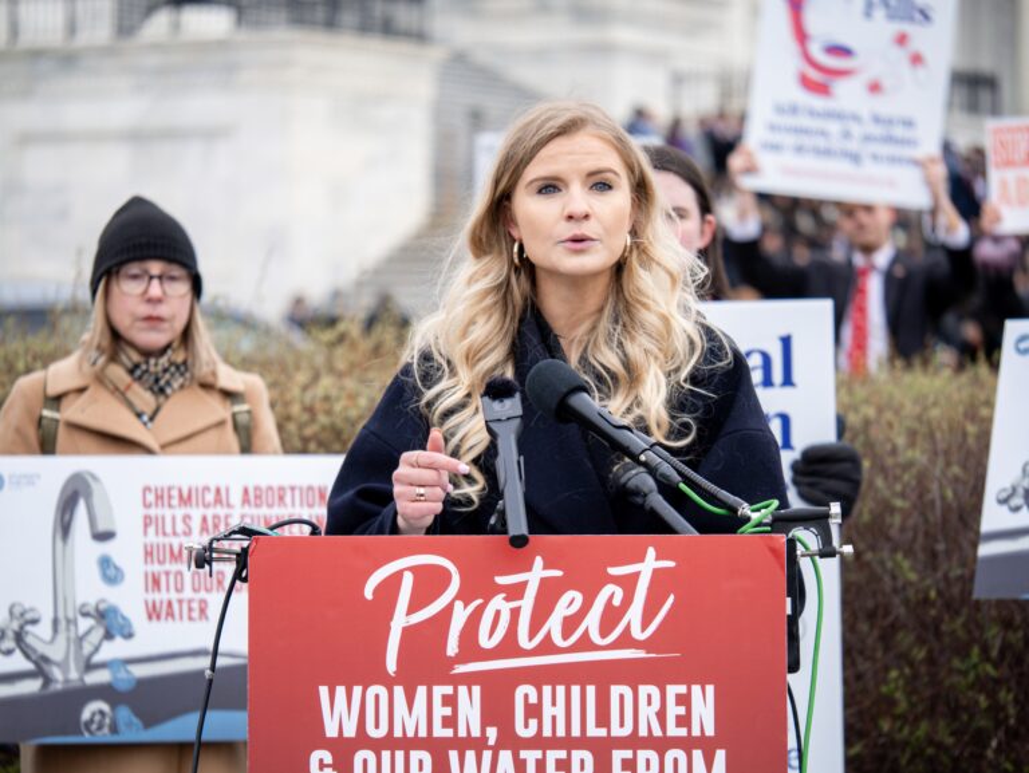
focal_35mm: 160
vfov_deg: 9.3
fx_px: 4759
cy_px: 386
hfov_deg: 12.3
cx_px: 514
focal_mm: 80
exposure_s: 1/500
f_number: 2.8
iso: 100
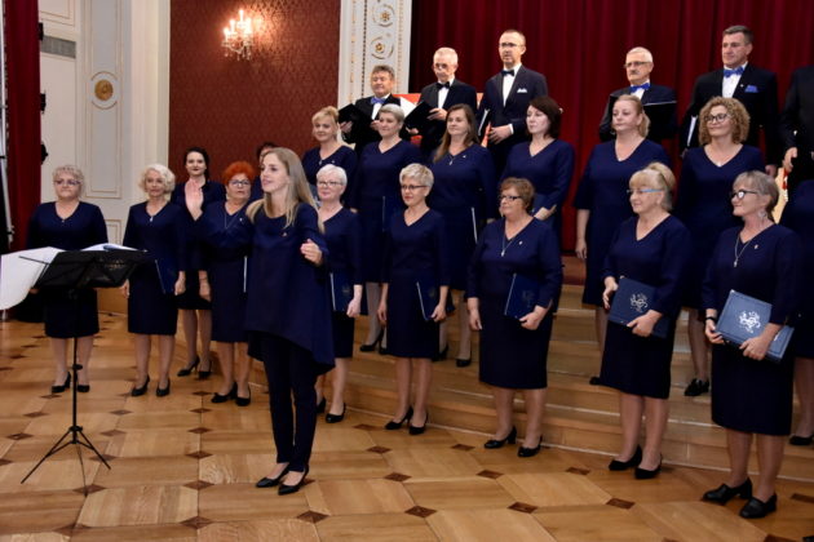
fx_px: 848
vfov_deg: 35.5
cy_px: 271
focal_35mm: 38
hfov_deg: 51.3
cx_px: 407
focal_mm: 25
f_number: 5
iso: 3200
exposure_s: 1/200
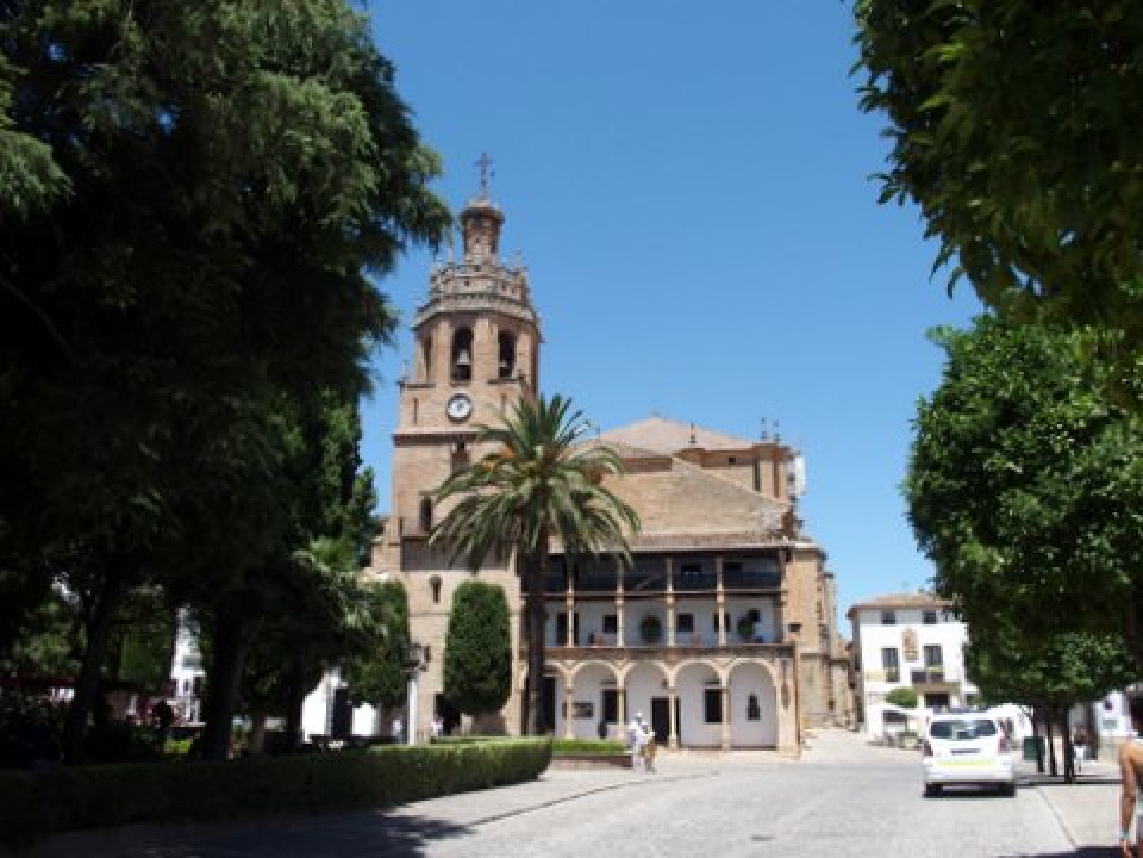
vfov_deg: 49.7
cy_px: 429
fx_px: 925
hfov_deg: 63.4
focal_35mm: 28
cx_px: 572
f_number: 3.5
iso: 100
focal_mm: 6
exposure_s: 1/1000
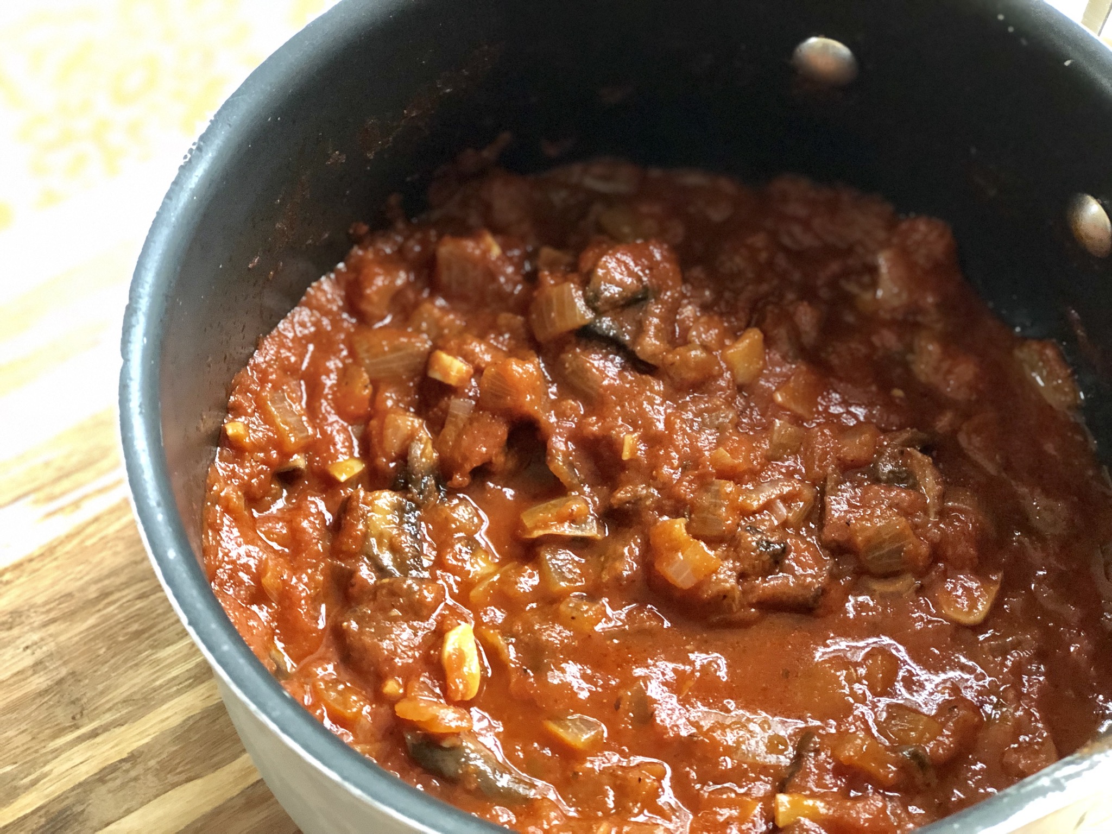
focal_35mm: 57
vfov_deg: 25.7
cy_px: 417
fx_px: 1831
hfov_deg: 33.8
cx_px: 556
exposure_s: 1/60
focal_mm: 6.6
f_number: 2.8
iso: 1000
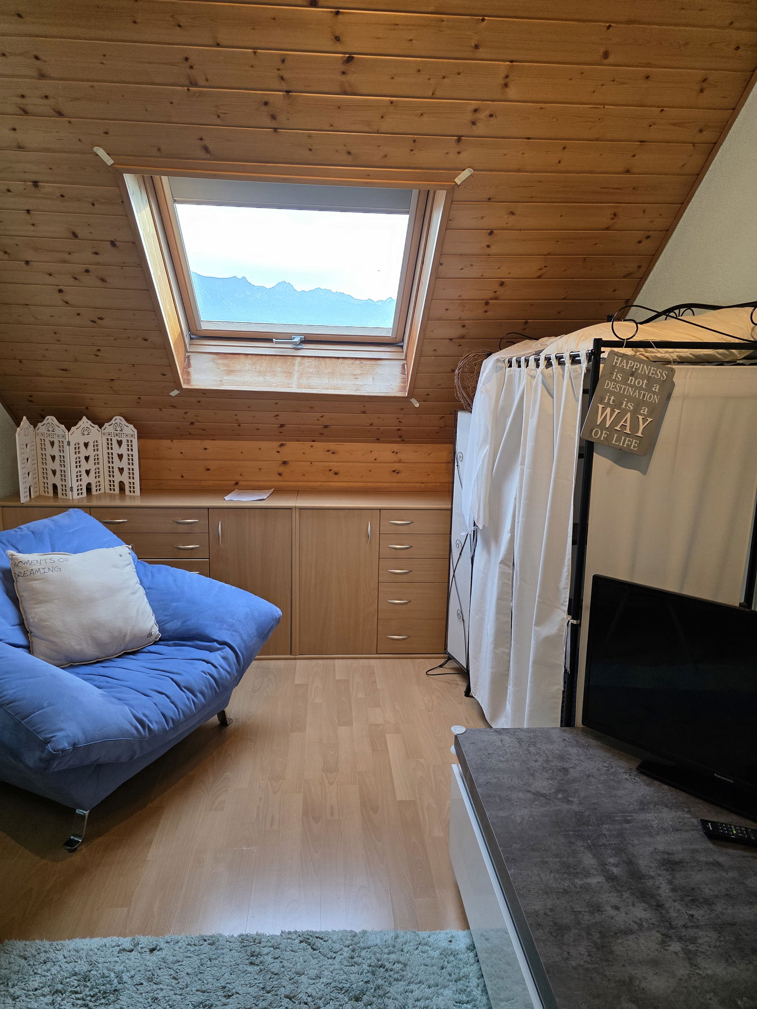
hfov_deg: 58.9
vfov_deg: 73.9
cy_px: 504
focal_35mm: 23
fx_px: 671
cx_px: 378
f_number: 1.7
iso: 160
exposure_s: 1/180
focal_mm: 6.3
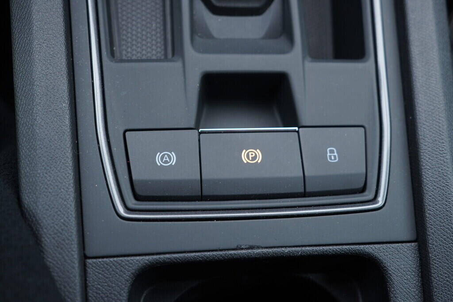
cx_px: 226
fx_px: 453
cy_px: 151
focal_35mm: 36
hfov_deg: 53.1
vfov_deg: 36.9
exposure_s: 1/40
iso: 200
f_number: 2.8
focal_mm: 24
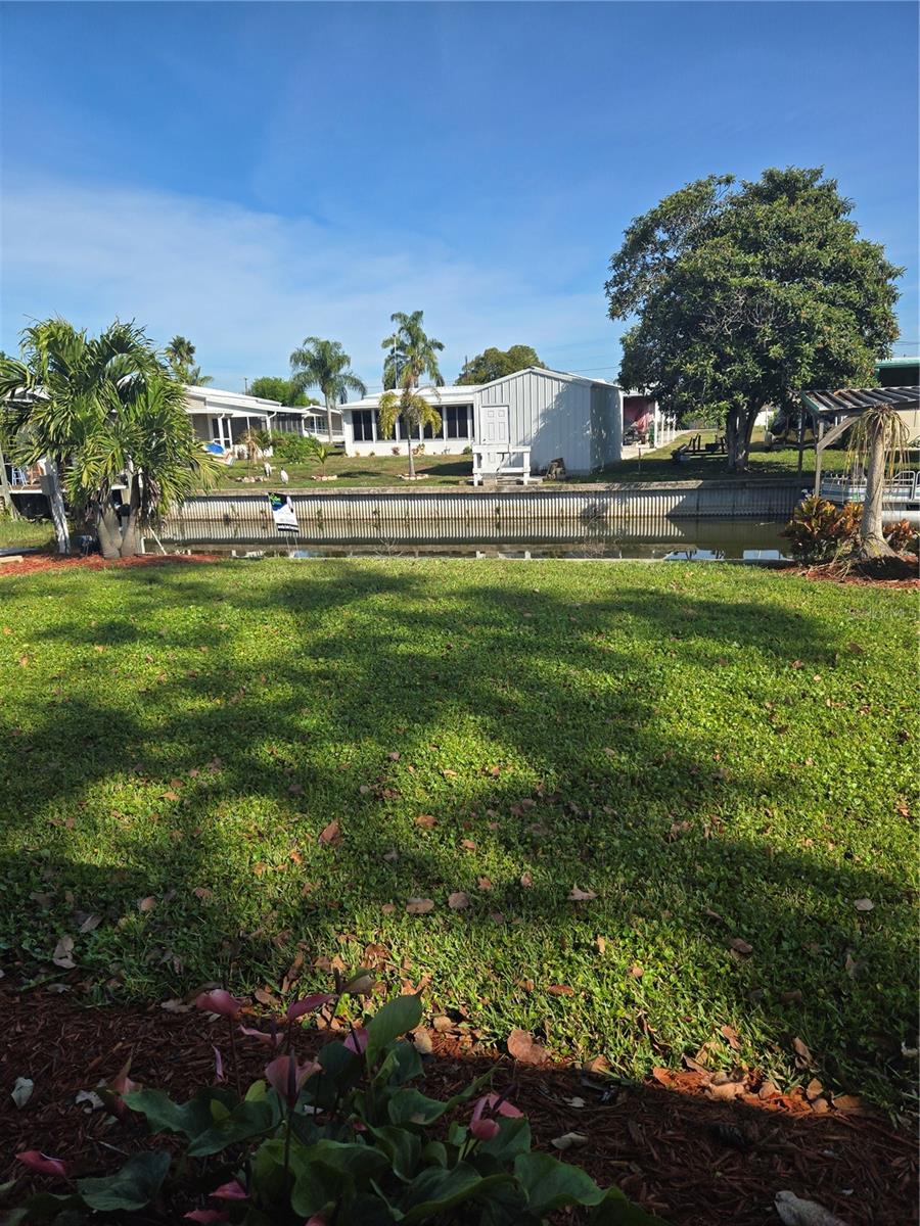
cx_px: 460
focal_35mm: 23
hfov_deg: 58.9
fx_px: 815
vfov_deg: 73.9
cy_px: 613
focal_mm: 5.4
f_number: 1.8
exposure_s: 1/1606
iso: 25
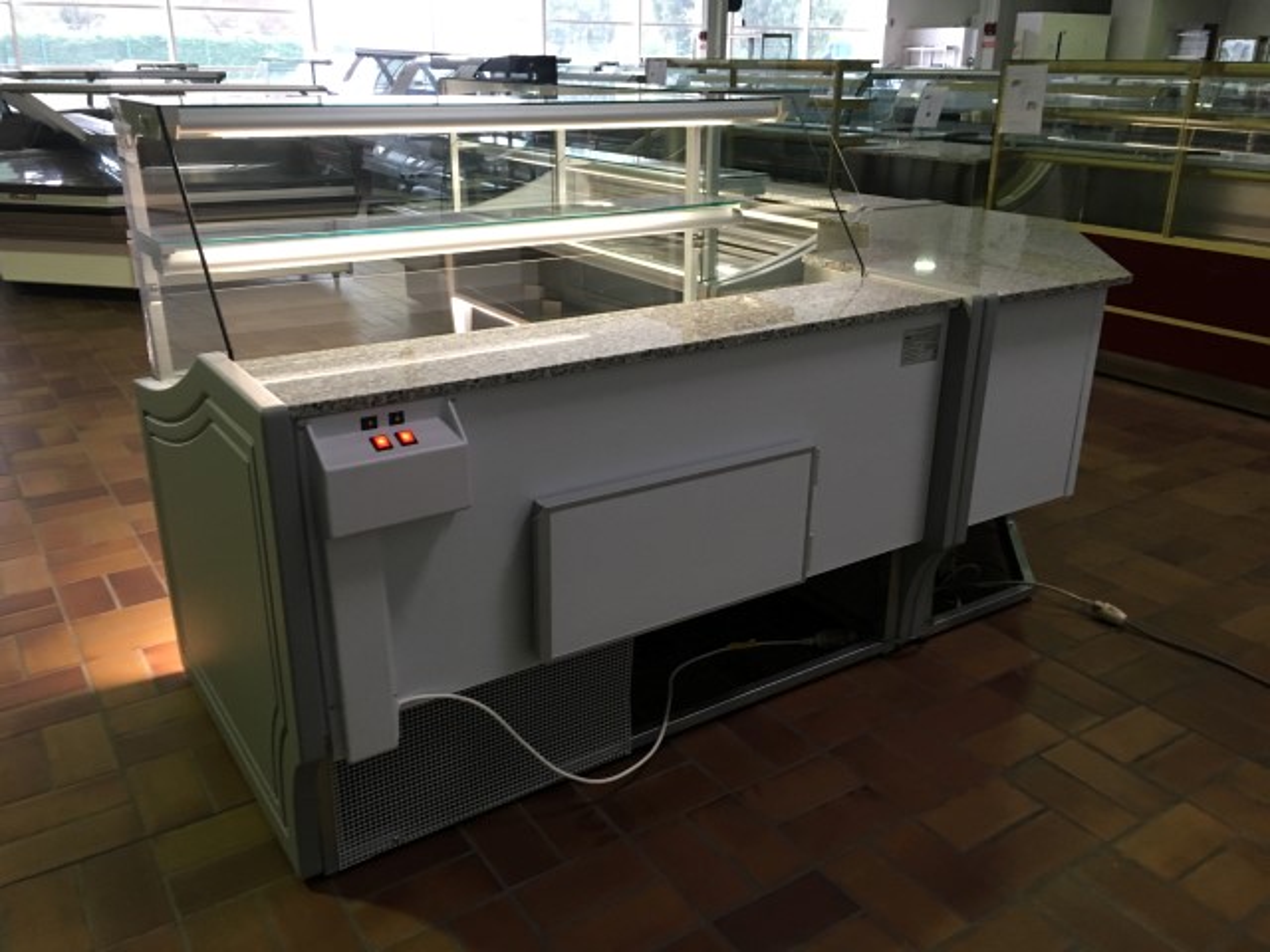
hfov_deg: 61.7
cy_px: 476
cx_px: 635
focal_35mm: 29
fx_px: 1064
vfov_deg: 48.2
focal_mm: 4.15
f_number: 2.2
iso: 160
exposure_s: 1/33
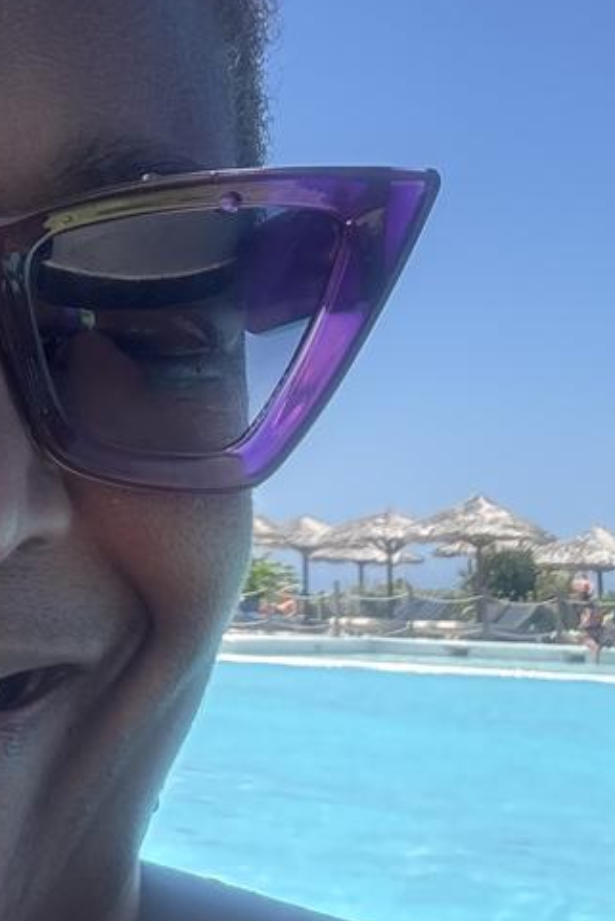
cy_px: 253
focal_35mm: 83
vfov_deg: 24.3
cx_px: -146
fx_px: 2125
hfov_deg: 15.8
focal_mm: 2.69
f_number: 1.9
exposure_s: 1/702
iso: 40
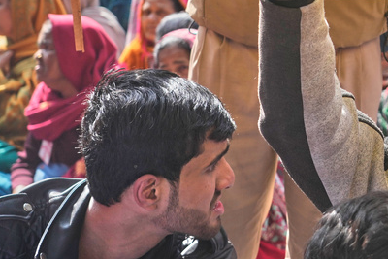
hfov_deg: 15.5
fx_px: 1380
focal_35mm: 128
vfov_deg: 10.5
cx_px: 459
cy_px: -61
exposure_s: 1/640
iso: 400
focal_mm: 50
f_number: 5
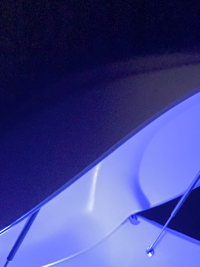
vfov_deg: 27.3
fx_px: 532
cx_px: 170
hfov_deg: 21.0
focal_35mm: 69
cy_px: 233
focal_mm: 4.15
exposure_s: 1/15
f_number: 2.2
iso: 1250
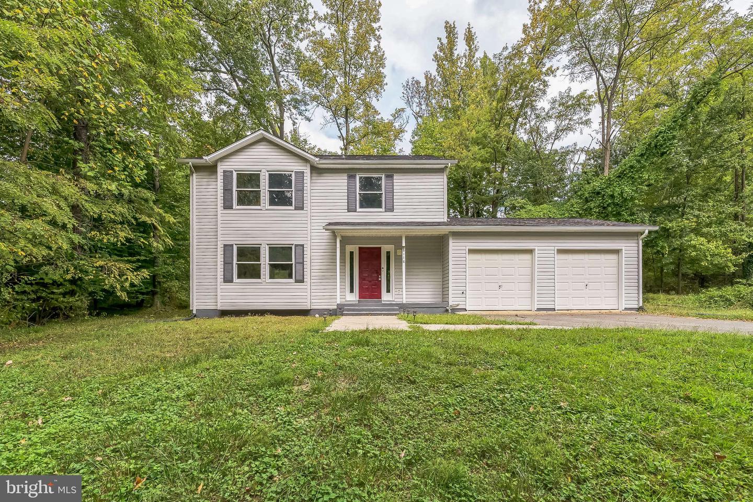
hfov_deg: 104.3
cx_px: 376
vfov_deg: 81.2
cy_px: 251
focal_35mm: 14
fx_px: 293
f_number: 8
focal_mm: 14
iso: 200
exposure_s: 1/125
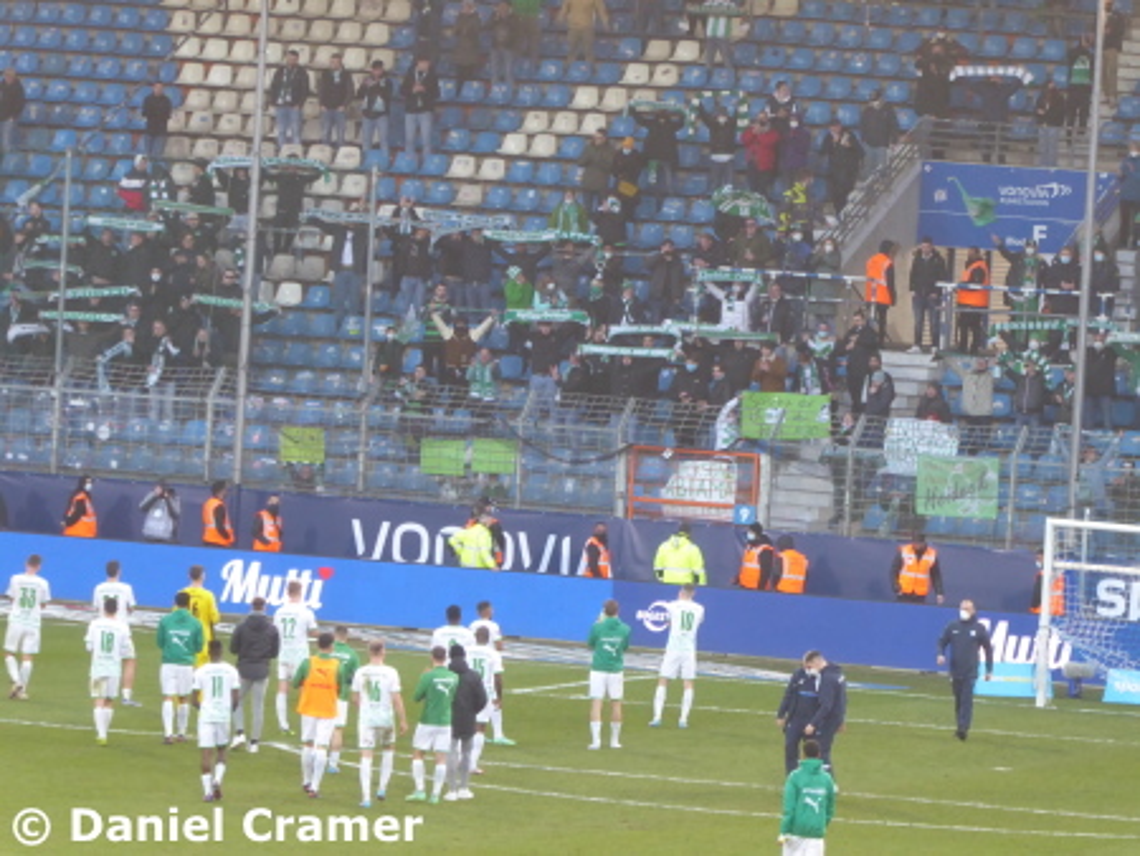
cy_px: 428
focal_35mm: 322
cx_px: 570
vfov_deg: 4.6
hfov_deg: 6.2
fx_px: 10610
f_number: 5.9
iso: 400
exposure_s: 1/80
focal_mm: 57.7
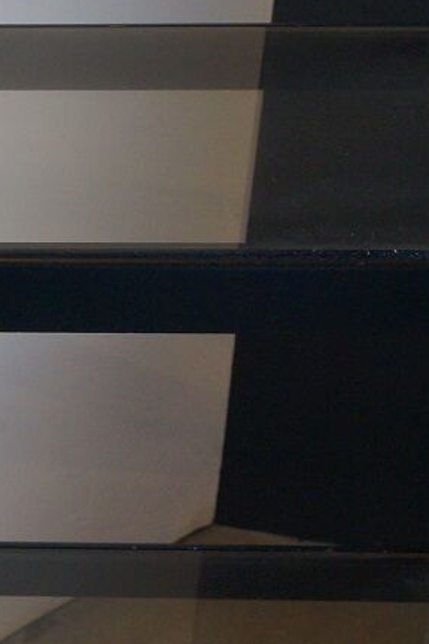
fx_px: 1647
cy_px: 391
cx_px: -161
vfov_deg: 22.1
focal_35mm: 92
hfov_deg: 14.1
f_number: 4
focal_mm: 18
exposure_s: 1/60
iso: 800
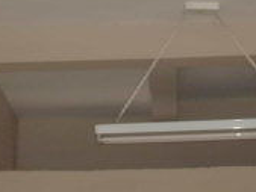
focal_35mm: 136
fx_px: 1006
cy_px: -59
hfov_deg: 14.4
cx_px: 208
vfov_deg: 10.7
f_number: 2.9
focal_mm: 6.3
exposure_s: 1/60
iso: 400
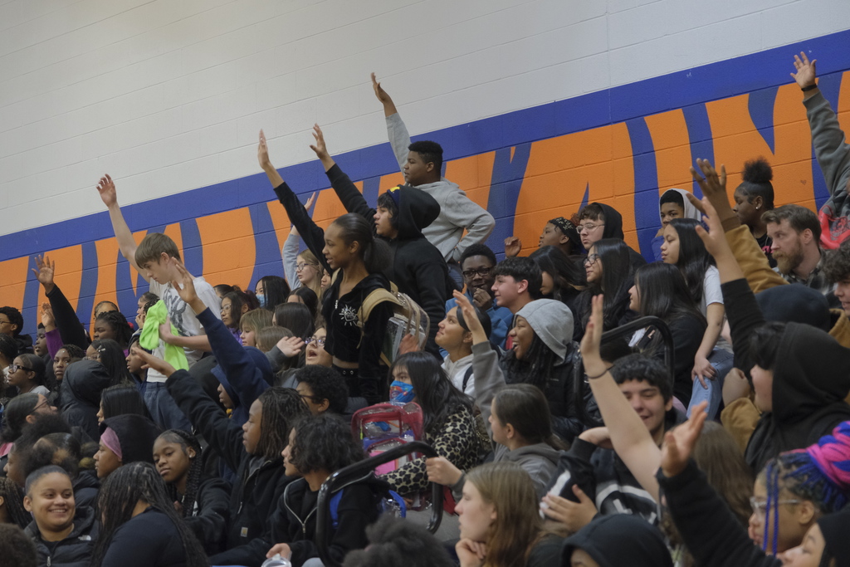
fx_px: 1724
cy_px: 284
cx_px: 425
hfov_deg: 27.7
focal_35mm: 73
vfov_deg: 18.7
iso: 2000
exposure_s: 1/75
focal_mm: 48.5
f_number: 4
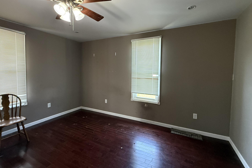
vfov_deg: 73.6
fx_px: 112
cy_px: 77
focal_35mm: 16
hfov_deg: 96.7
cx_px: 128
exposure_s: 1/60
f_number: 2.2
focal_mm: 2.22
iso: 400
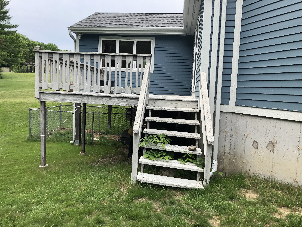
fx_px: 244
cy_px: 114
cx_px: 151
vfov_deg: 49.7
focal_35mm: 28
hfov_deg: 63.4
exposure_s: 1/527
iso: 20
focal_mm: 3.99
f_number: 1.8
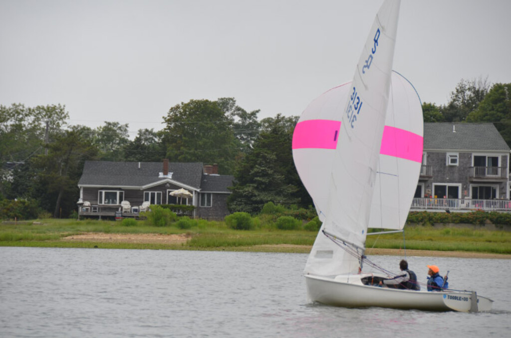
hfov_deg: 8.1
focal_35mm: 255
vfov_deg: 5.4
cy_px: 169
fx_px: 3610
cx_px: 256
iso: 200
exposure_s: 1/640
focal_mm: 170
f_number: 6.3
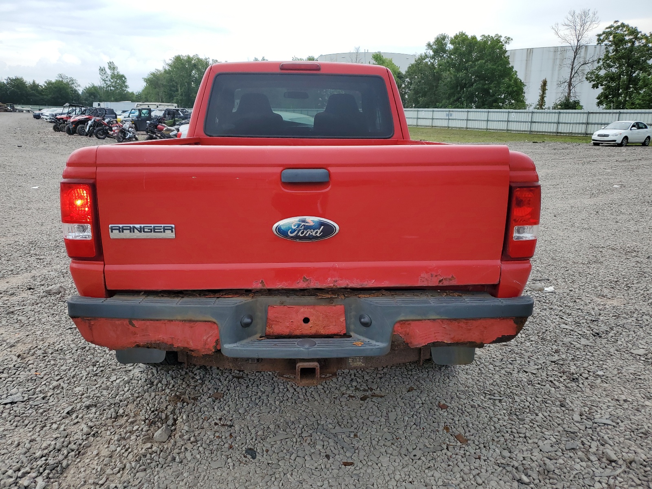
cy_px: 244
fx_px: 490
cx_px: 326
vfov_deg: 53.1
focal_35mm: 26
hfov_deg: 67.3
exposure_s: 1/625
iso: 50
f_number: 1.5
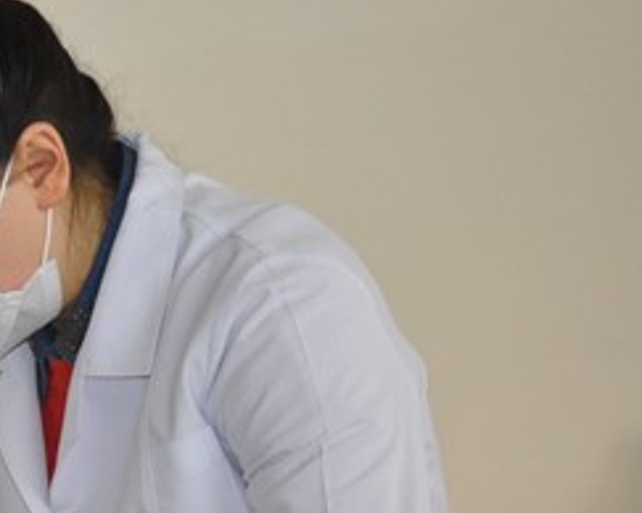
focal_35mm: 143
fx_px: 2715
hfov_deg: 13.1
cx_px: -164
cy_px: 489
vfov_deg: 10.7
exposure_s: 1/80
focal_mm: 38
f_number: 5
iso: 2000
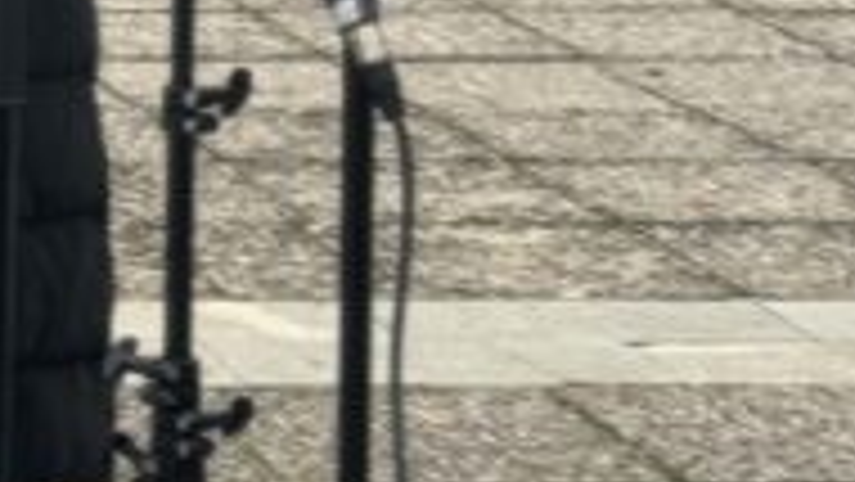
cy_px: -288
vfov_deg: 5.7
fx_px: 4785
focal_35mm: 211
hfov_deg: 9.8
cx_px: -585
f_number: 1.78
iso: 64
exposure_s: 1/235
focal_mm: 6.76
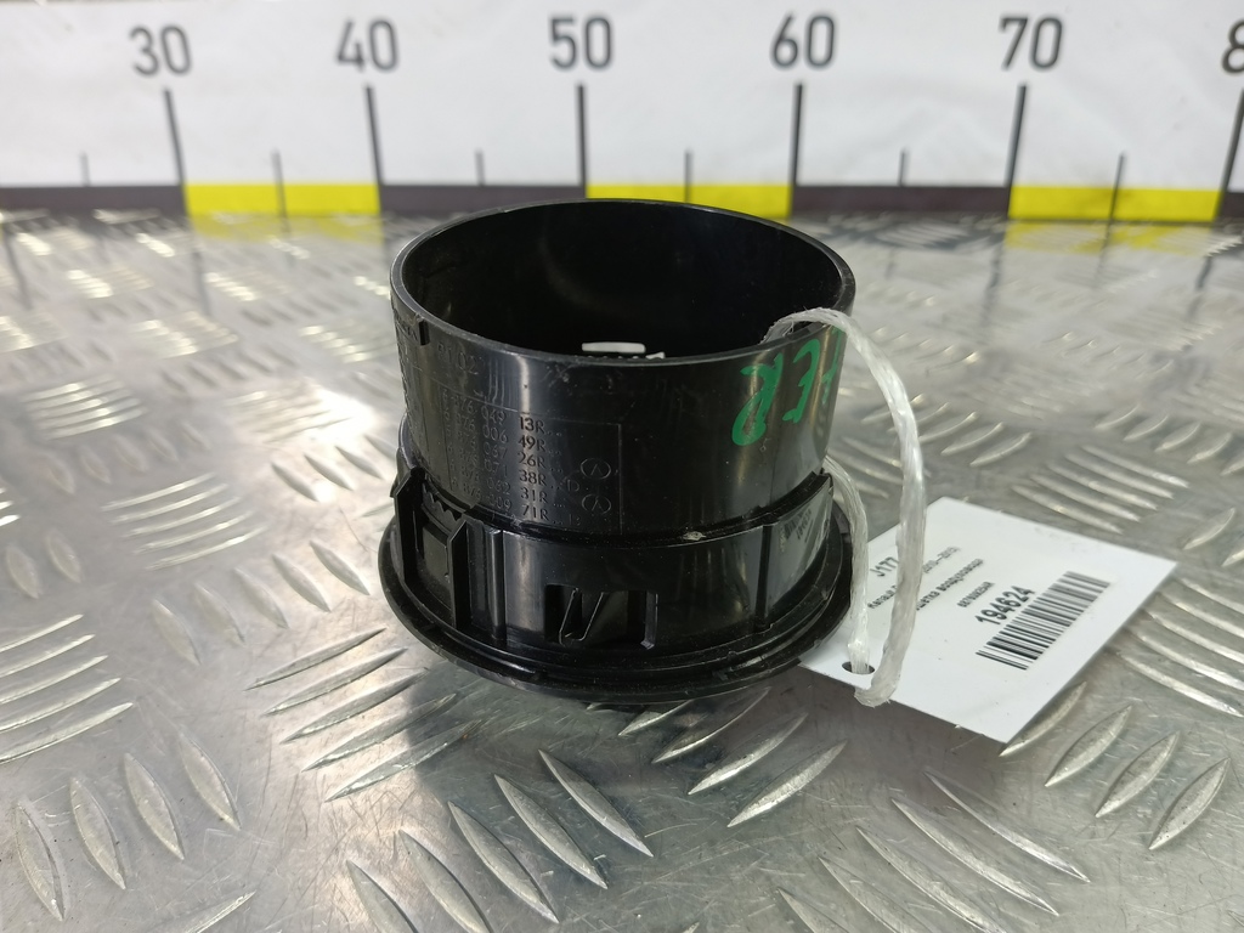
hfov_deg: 73.9
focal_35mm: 23
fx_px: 827
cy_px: 466
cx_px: 622
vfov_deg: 58.9
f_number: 1.6
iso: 156
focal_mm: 4.11
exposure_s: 1/50
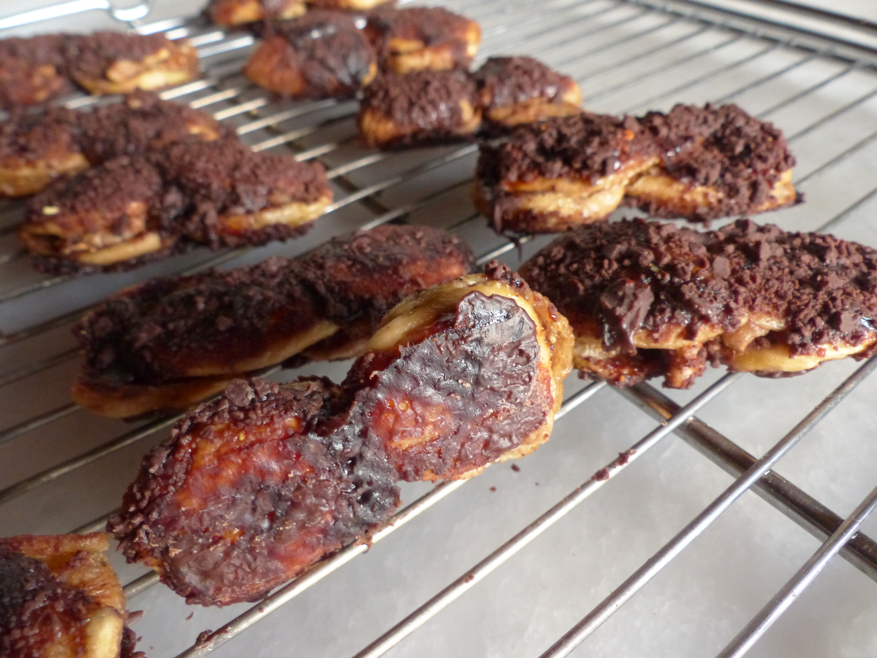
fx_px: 633
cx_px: 438
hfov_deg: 69.4
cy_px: 329
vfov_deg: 54.9
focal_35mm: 25
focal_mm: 4.5
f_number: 2.8
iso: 400
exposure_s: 1/30
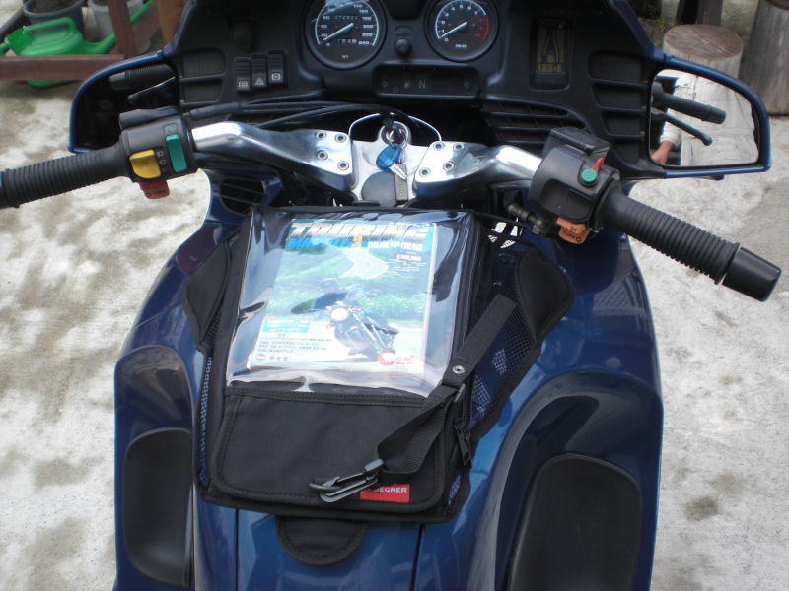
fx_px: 866
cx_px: 394
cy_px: 296
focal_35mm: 38
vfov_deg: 37.7
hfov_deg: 49.0
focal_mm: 6.3
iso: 64
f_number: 3.1
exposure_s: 1/250
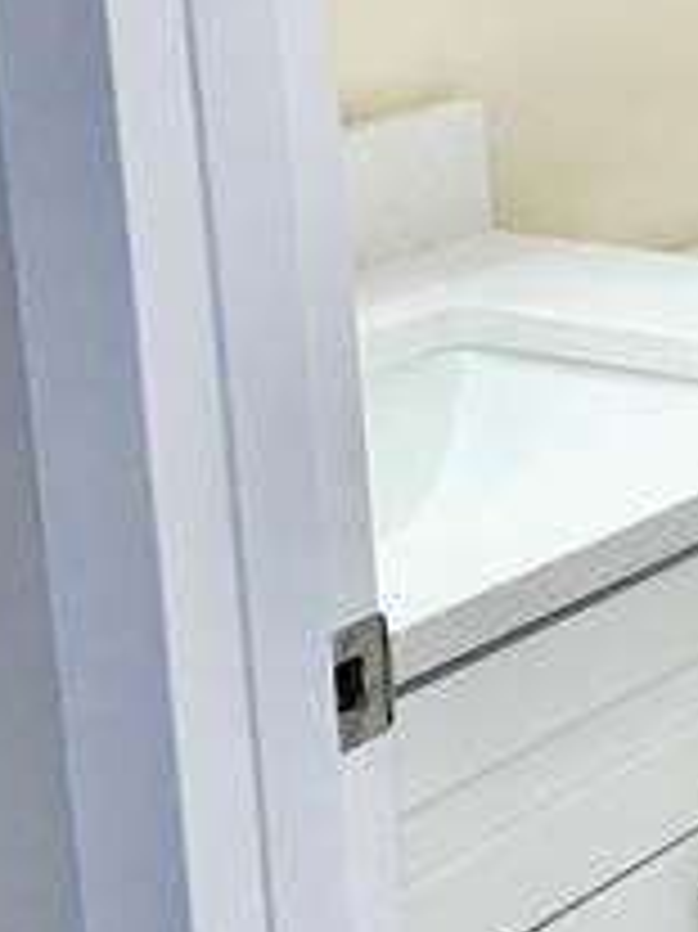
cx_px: 1166
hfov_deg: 12.0
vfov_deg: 17.1
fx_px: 3095
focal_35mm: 115
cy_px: 306
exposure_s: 1/40
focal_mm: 3.3
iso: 32
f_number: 2.4
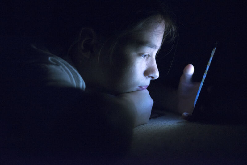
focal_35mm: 55
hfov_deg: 36.2
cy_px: 82
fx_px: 377
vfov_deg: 24.6
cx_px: 124
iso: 800
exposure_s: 1/80
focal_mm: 55
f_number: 2.8
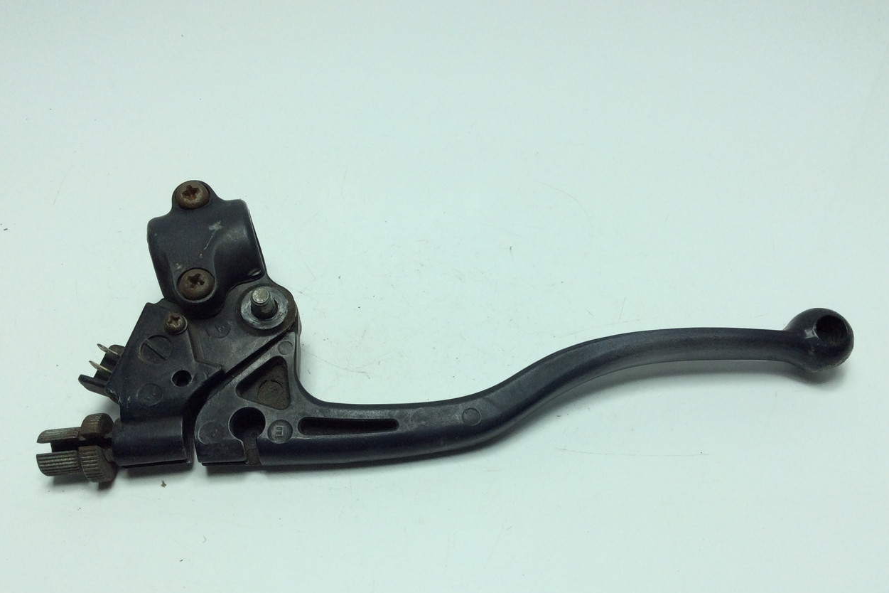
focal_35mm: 34
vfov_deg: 38.8
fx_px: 840
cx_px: 453
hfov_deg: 55.8
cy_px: 334
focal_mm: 3.3
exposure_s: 1/596
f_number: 2.4
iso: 32
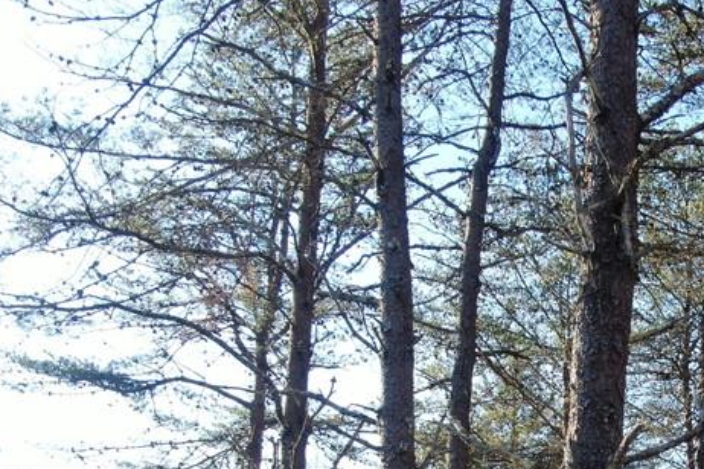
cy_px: 501
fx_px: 1173
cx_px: 744
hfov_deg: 30.4
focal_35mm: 60
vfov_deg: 21.6
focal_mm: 4.68
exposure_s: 1/240
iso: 100
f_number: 2.9
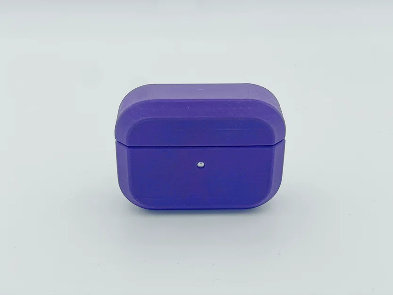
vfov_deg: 28.0
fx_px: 590
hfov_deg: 36.8
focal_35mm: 52
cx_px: 196
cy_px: 148
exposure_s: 1/118
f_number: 2
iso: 25
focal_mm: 6
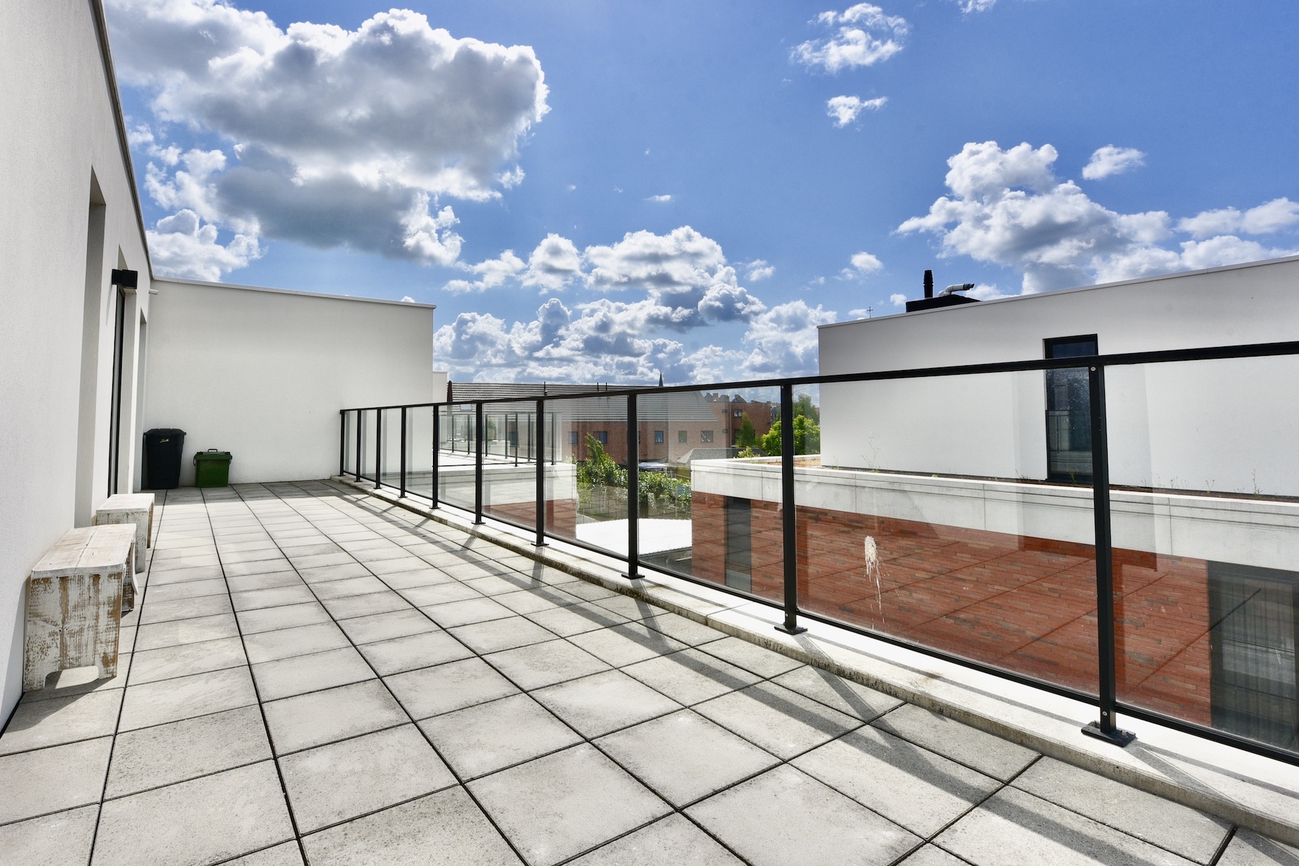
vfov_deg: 77.3
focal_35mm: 15
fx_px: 541
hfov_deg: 100.4
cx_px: 650
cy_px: 433
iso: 200
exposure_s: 1/640
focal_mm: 15
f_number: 13
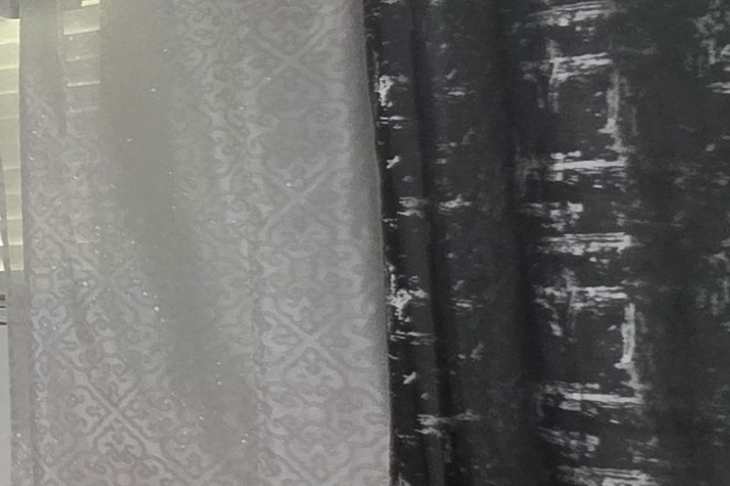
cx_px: -1017
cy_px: 221
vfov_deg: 20.3
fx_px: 1359
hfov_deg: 15.3
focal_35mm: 67
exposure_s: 1/60
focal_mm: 2.2
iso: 200
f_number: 1.9
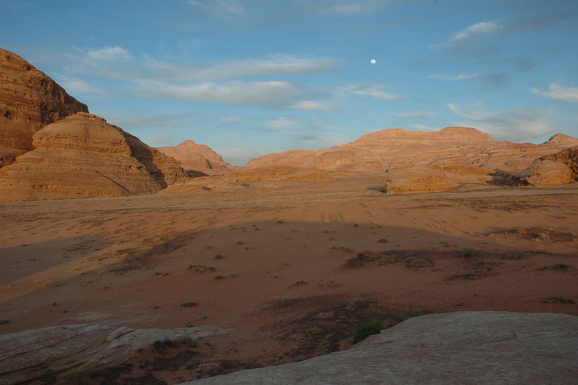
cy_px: 192
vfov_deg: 47.9
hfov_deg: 67.4
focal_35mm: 27
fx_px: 433
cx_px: 289
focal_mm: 18
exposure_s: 1/320
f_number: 9
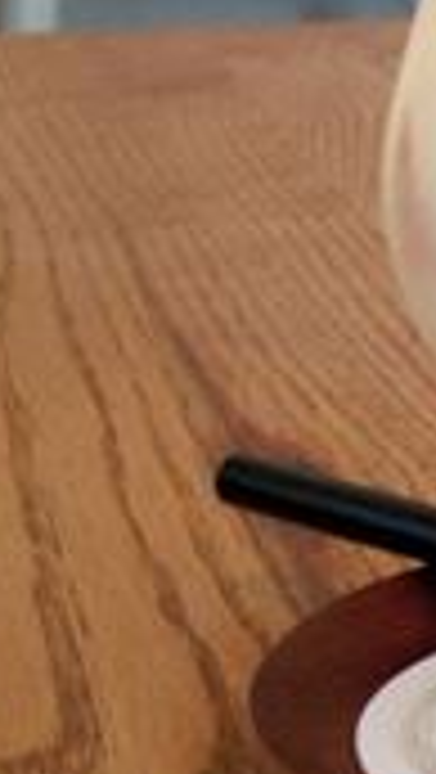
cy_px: 122
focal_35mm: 143
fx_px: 2933
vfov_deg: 14.9
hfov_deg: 8.2
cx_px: 746
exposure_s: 1/60
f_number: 1.9
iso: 640
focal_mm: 8.5
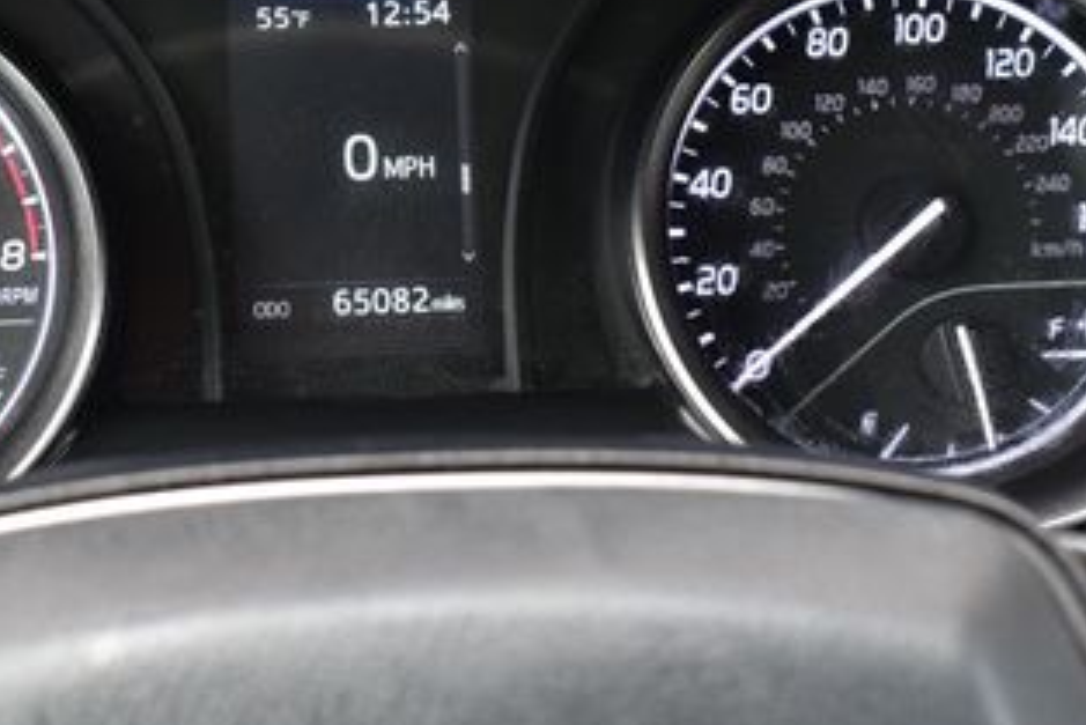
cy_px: 128
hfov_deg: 20.8
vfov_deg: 13.9
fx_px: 2958
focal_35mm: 98
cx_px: 406
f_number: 7.1
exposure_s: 1/30
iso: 400
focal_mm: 32
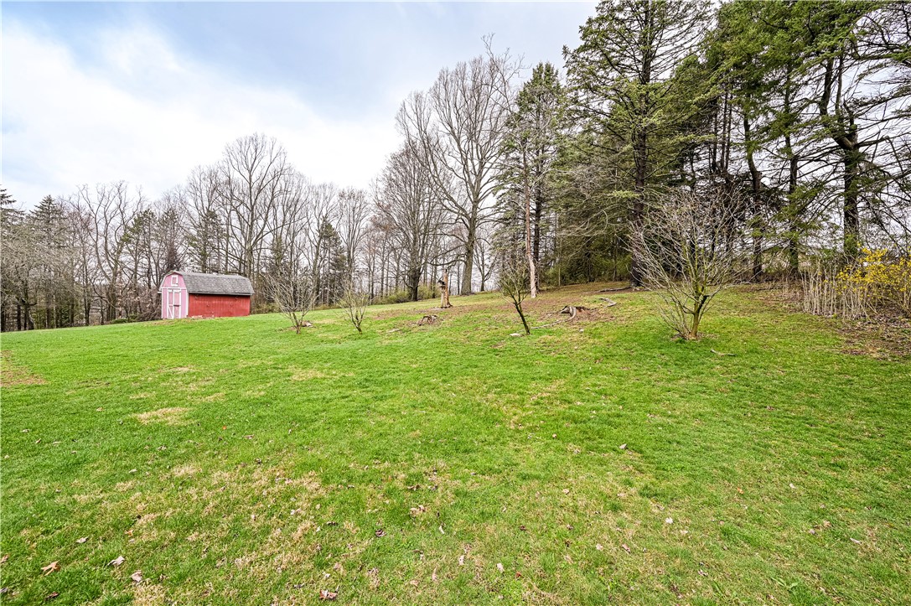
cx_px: 456
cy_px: 303
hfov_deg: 104.3
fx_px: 354
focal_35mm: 14
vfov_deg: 81.1
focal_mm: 14
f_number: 8
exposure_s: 1/80
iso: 100
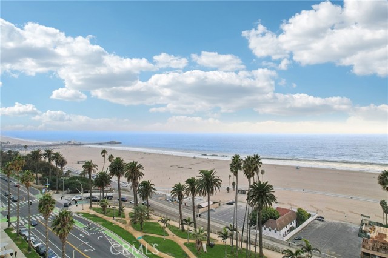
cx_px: 194
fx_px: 237
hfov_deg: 78.6
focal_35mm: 22
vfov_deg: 57.2
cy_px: 129
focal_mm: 8.4
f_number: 2.8
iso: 140
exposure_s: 1/640
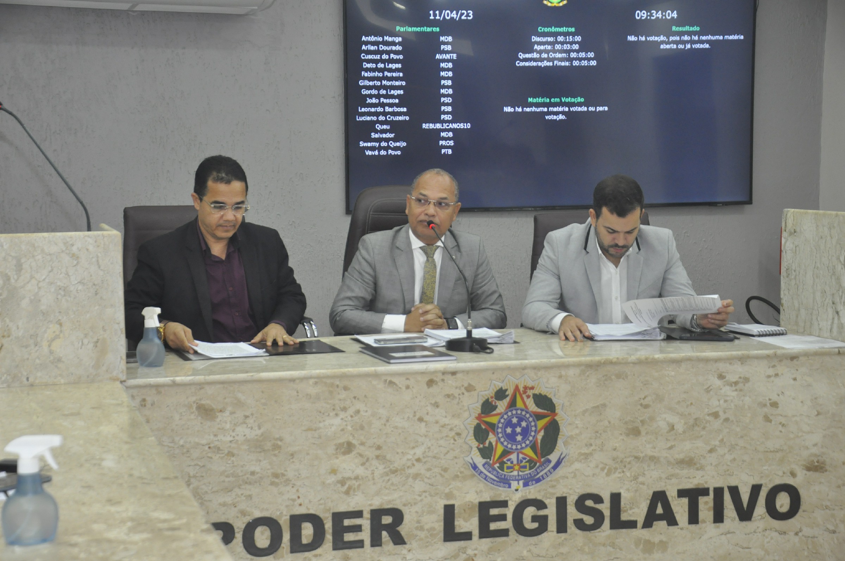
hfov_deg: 29.9
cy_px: 280
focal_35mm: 68
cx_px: 422
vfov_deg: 20.1
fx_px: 1582
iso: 800
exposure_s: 1/60
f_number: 5.6
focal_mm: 45
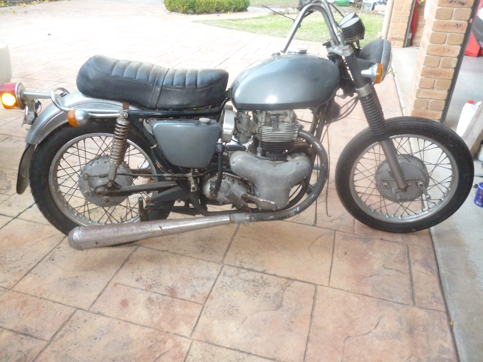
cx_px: 242
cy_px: 181
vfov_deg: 49.7
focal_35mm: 28
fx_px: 391
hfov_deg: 63.4
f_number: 3.1
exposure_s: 1/60
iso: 500
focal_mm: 5
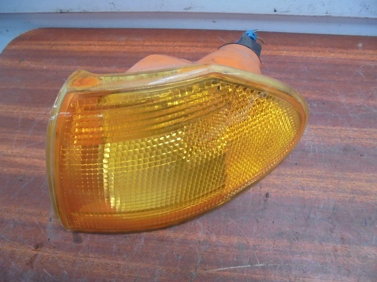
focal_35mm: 26
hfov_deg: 67.3
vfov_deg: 53.0
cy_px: 141
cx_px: 188
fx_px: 283
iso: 320
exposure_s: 1/30
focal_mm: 4.6
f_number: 3.5
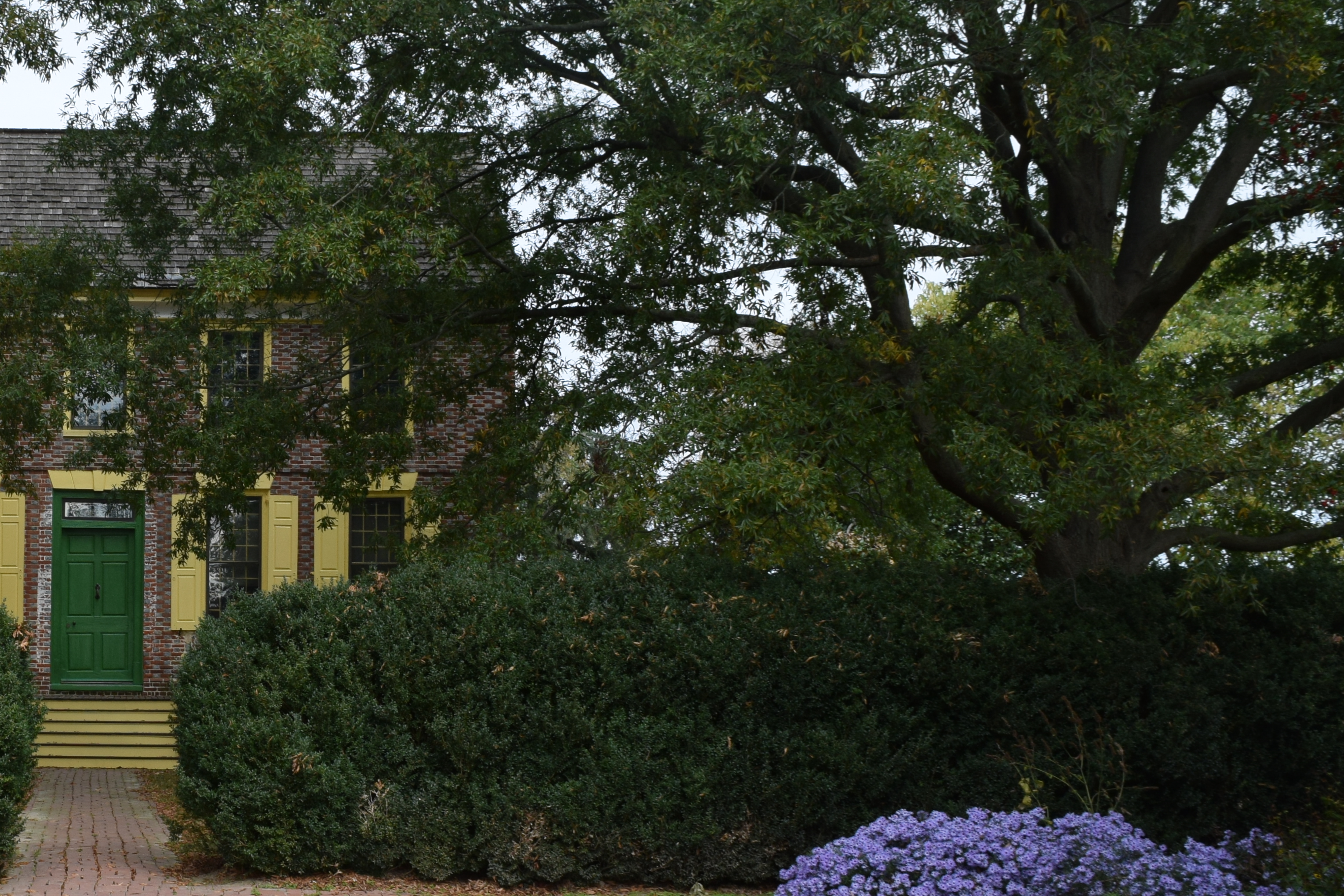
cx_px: 143
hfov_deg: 35.4
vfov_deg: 25.4
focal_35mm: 53
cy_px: 562
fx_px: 1979
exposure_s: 1/250
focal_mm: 18
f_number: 8
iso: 250
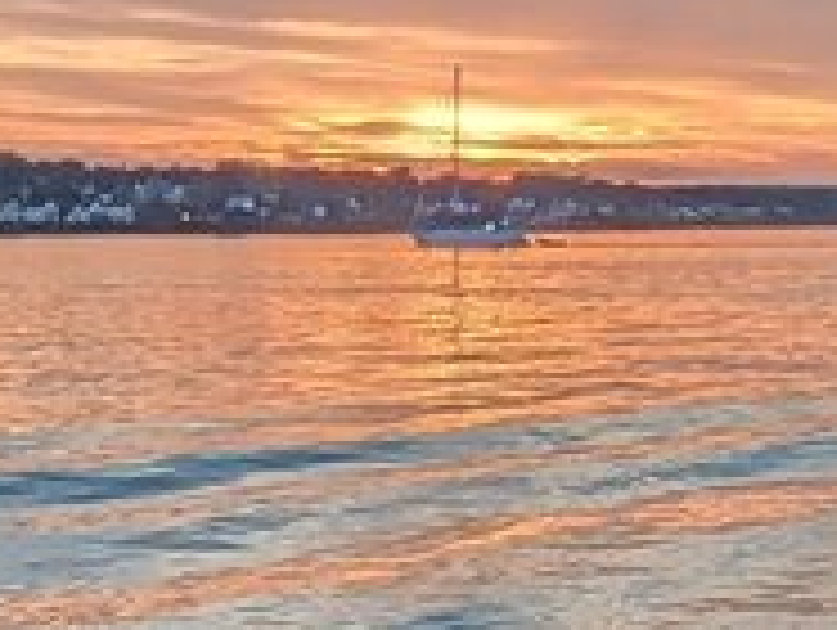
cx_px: 572
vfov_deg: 14.4
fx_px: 2494
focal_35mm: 103
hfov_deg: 19.0
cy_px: 432
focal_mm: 2.35
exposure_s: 1/362
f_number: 2.2
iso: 45
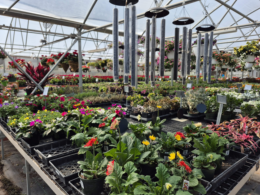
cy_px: 95
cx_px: 134
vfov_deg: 56.8
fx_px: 180
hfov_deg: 71.6
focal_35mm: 24
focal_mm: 5.4
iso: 25
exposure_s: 1/690
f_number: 1.8
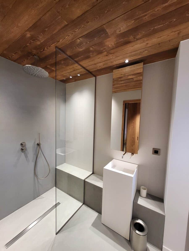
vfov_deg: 106.2
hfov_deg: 89.9
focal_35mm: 13
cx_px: 94
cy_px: 126
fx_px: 95
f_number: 2.2
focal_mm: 1.74
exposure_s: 1/50
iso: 250
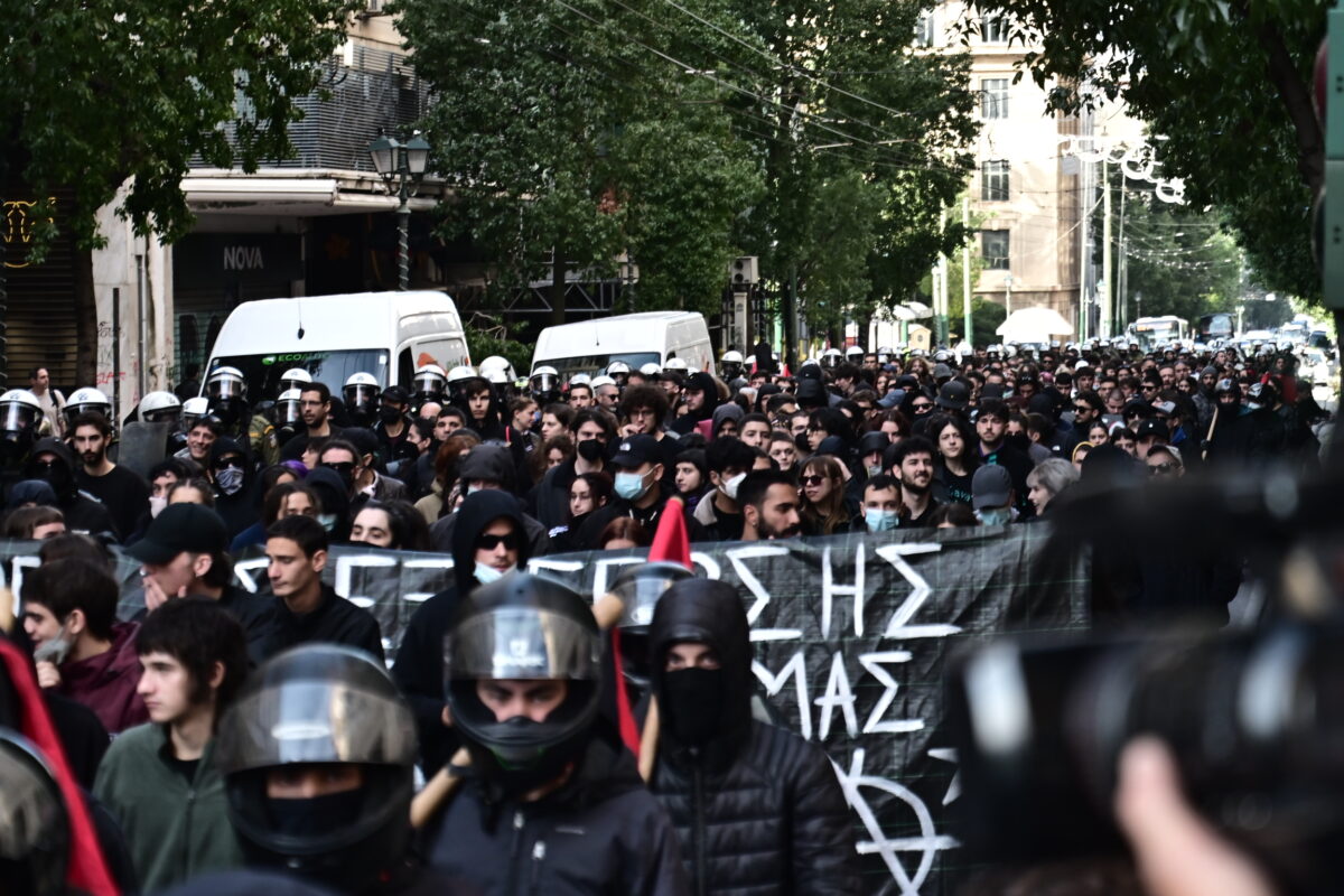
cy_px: 448
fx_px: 3920
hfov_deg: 19.5
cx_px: 672
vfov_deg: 13.0
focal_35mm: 105
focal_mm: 70
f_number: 4
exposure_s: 1/800
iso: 640
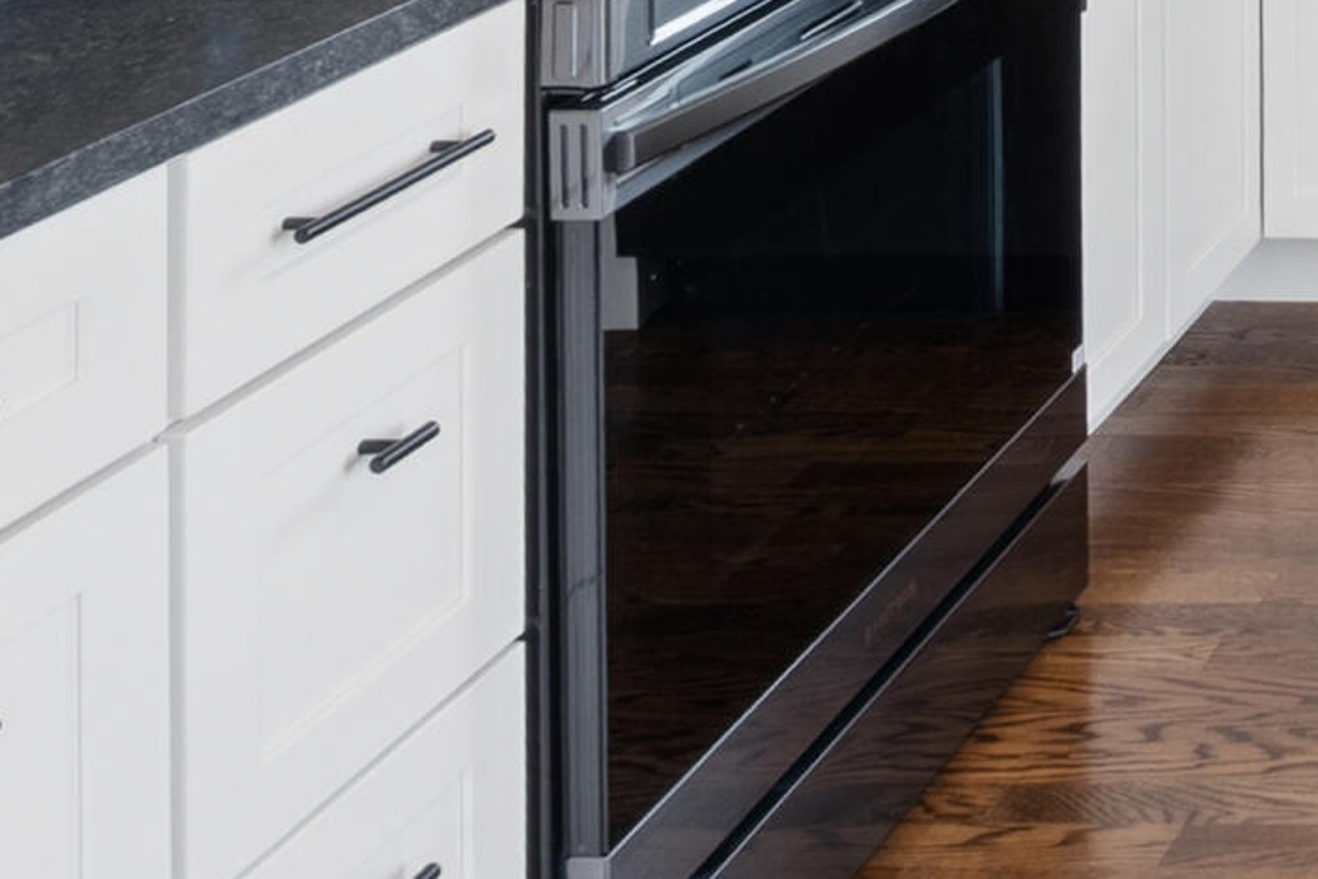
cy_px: -800
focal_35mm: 68
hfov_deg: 21.9
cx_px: 2210
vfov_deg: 16.2
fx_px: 2490
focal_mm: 16
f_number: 20
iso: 320
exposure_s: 1/1.67
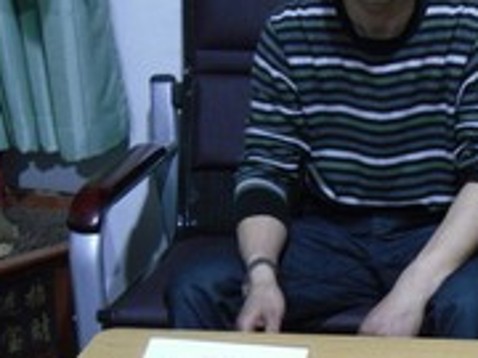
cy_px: 322
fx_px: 1726
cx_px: 544
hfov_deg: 15.3
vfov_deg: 11.8
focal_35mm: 125
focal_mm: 6.3
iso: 400
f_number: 3.5
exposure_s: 1/4
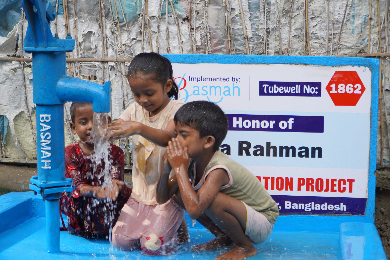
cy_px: 130
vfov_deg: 21.1
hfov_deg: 31.2
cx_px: 195
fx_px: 699
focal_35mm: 64
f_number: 4.5
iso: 100
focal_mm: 43
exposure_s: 1/200
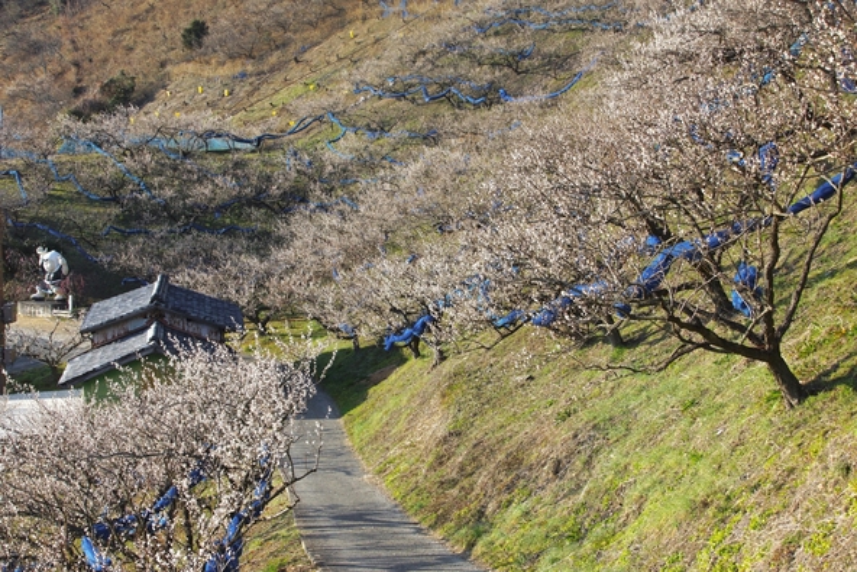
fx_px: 1250
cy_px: 286
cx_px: 428
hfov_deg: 37.8
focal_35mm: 52
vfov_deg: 25.8
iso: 400
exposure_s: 1/400
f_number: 10
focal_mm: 35
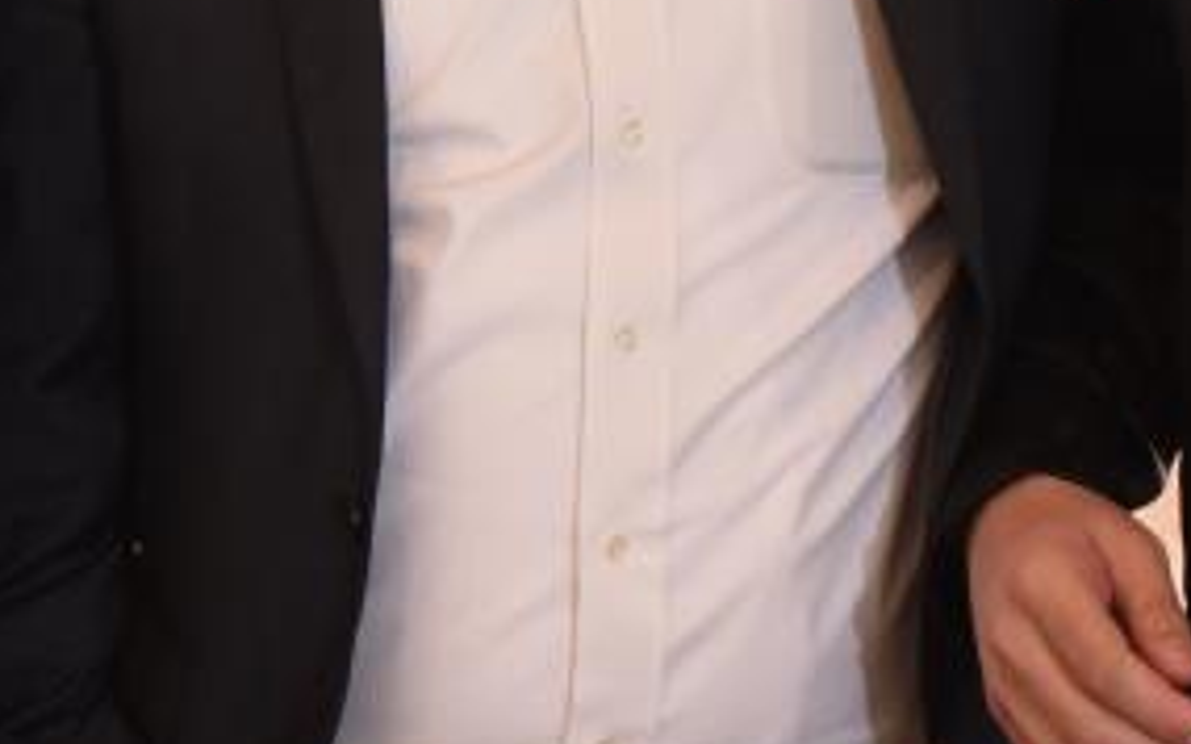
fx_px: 4511
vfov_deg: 9.1
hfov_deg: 15.0
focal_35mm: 139
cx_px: 514
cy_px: -445
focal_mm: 38
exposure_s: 1/100
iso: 800
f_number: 5.6
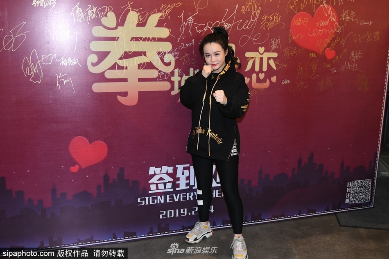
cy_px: 130
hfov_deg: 53.1
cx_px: 194
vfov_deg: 36.9
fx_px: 389
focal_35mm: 36
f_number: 4
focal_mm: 24
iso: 2500
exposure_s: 1/250
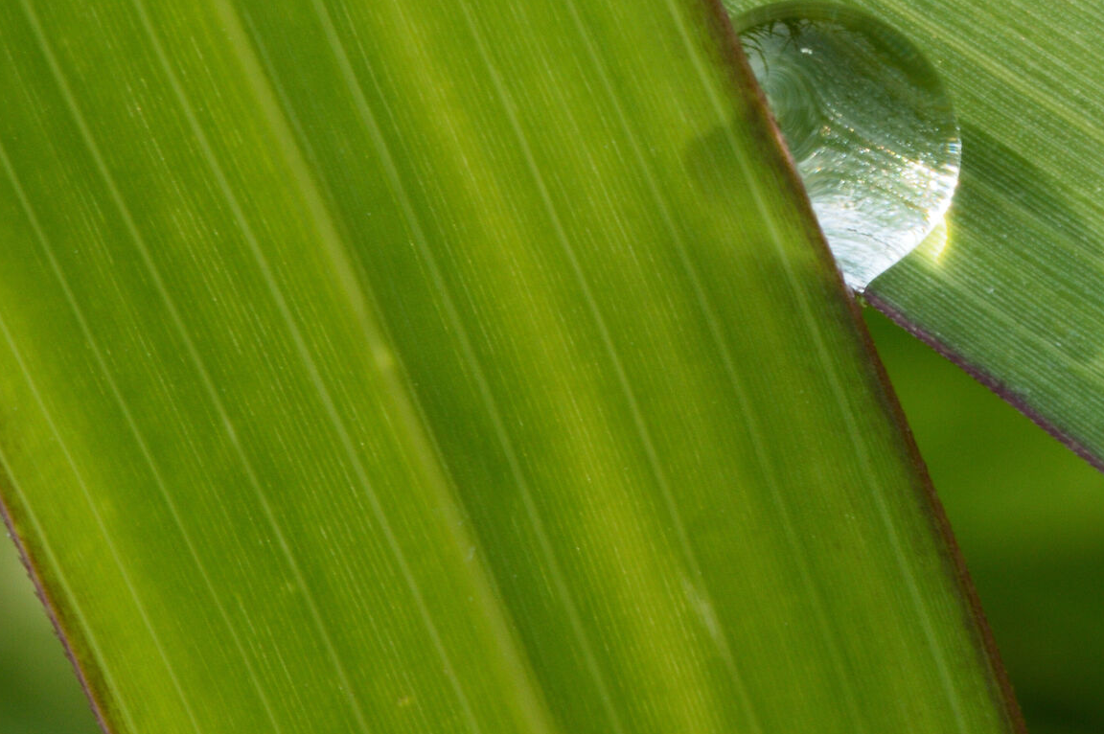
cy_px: 72
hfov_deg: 6.3
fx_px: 10051
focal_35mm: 328
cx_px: 816
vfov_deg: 4.2
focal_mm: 105
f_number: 32
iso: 200
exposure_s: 1/30
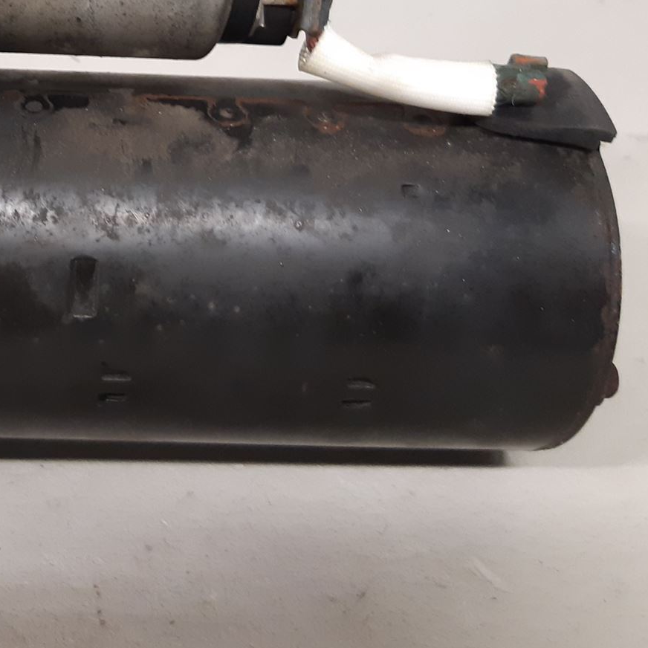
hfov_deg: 29.7
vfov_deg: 30.8
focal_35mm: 54
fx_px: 1144
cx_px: 16
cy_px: 118
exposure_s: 1/33
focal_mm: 3.93
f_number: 1.7
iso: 200
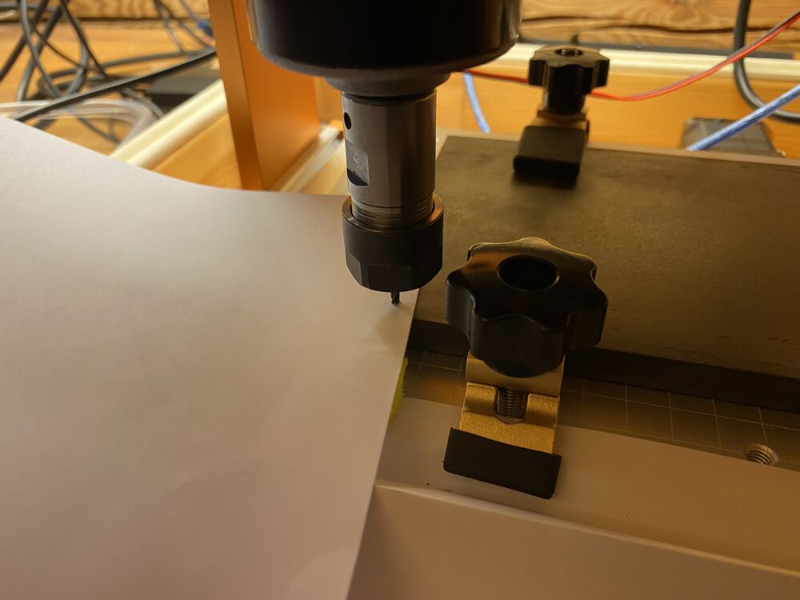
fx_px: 601
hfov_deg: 67.3
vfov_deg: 53.1
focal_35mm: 26
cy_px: 300
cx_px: 400
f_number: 1.8
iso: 160
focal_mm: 4.25
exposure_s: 1/50
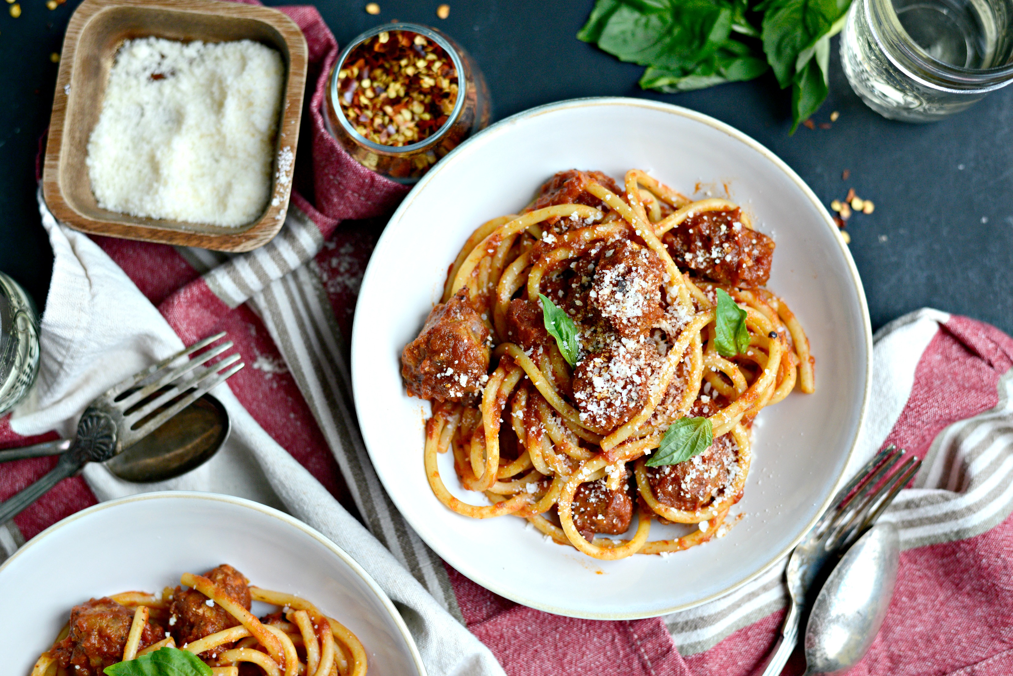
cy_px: 338
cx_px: 506
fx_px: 1407
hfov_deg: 39.6
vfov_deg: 27.0
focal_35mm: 50
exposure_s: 1/400
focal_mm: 50
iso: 720
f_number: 3.2
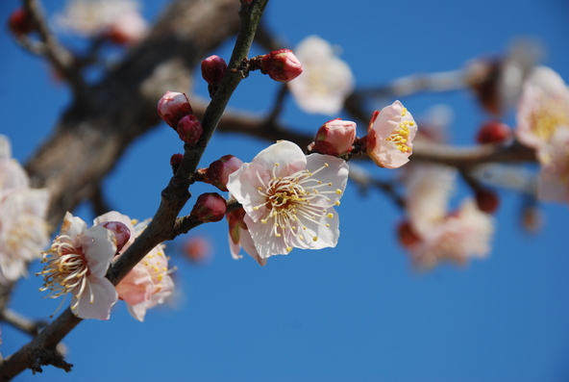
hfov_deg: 12.2
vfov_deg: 8.2
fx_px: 2660
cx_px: 284
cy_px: 191
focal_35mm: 168
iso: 100
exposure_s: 1/320
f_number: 5.6
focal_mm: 112
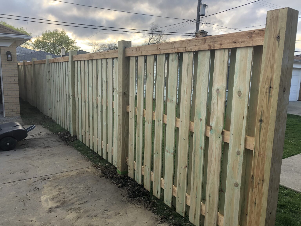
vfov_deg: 49.7
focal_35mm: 28
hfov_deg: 63.4
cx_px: 150
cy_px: 113
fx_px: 243
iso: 20
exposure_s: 1/282
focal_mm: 3.99
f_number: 1.8
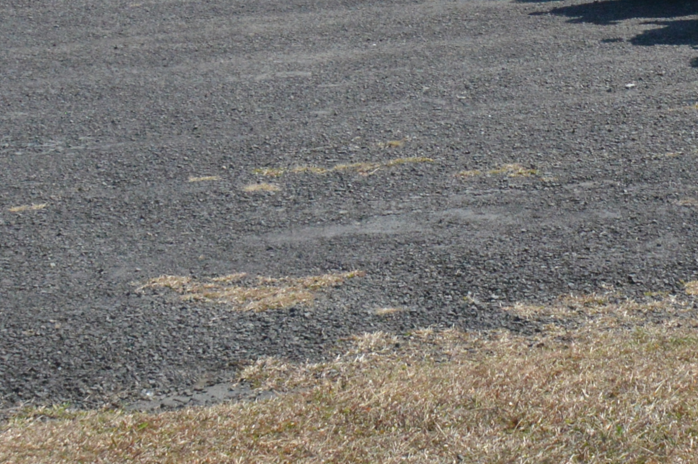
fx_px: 2712
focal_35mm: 140
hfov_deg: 14.6
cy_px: 48
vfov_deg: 9.7
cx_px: 590
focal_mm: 24
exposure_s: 1/640
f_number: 13
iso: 800
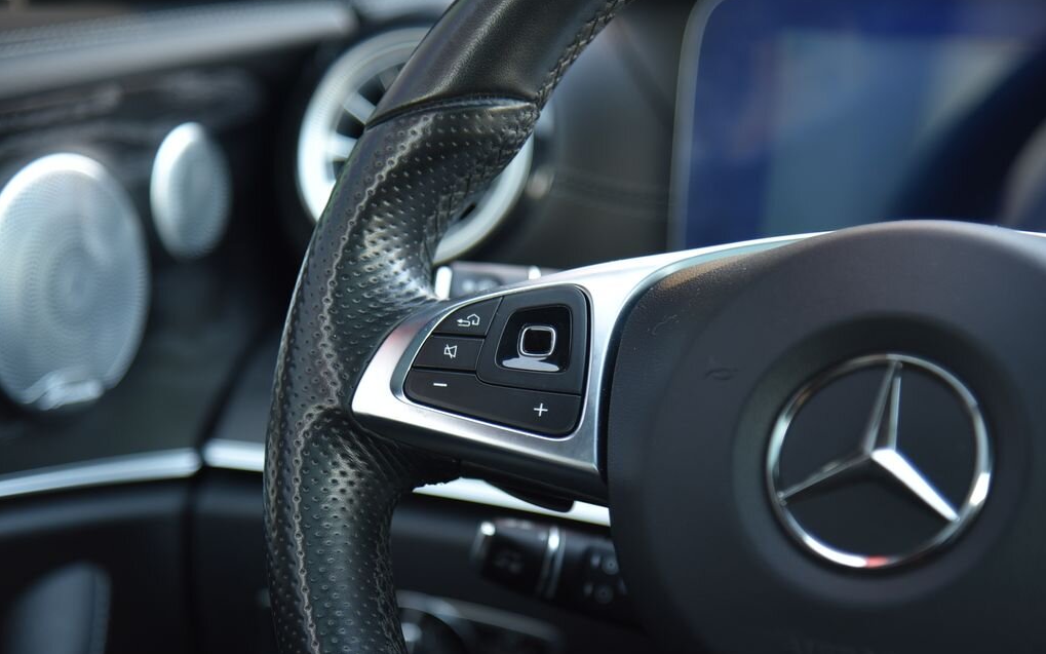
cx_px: 525
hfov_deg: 17.0
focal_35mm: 123
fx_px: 3507
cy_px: 345
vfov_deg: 10.7
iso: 500
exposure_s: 1/25
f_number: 4
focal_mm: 120
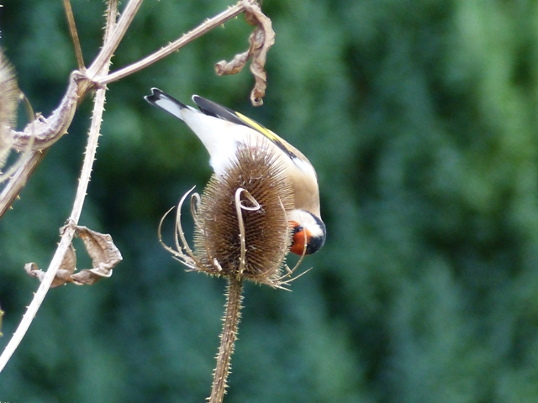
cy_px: 202
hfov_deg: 1.7
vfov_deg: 1.2
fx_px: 18650
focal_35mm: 1200
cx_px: 269
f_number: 2.8
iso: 320
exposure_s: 1/125
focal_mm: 108
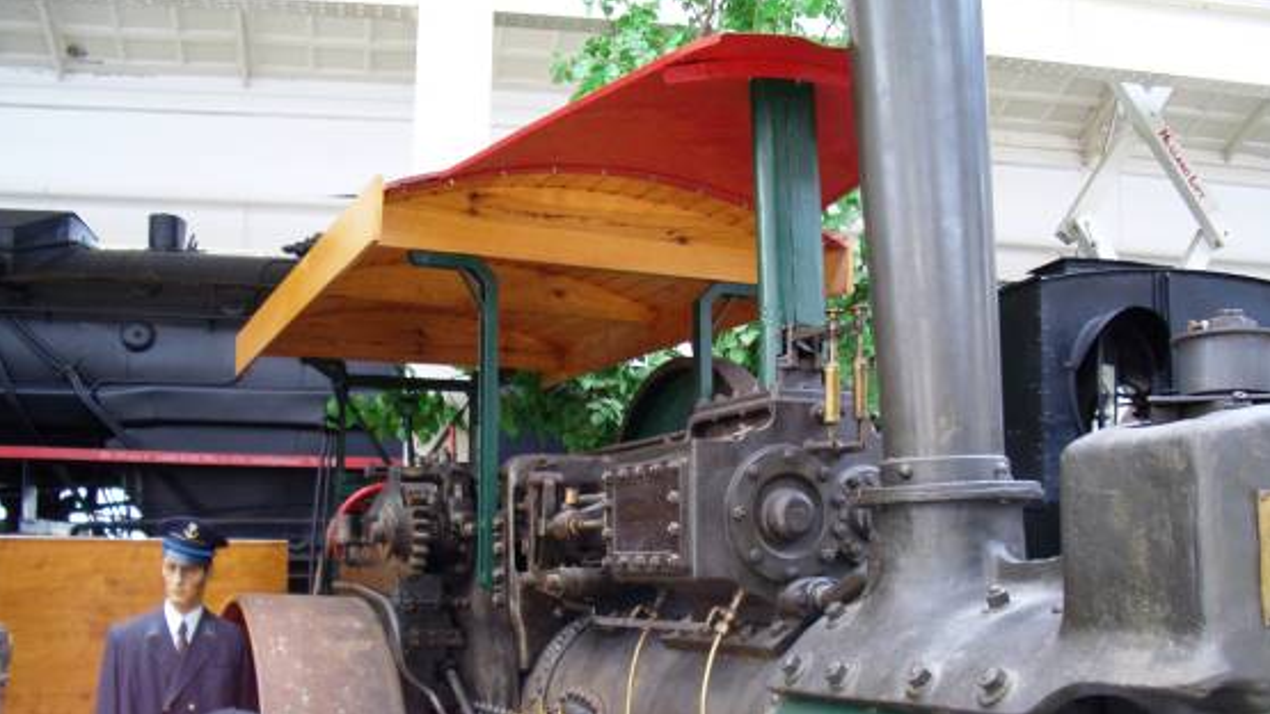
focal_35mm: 39
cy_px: 442
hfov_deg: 51.6
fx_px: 1313
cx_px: 629
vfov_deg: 30.3
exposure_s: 1/40
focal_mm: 5.8
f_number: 2.6
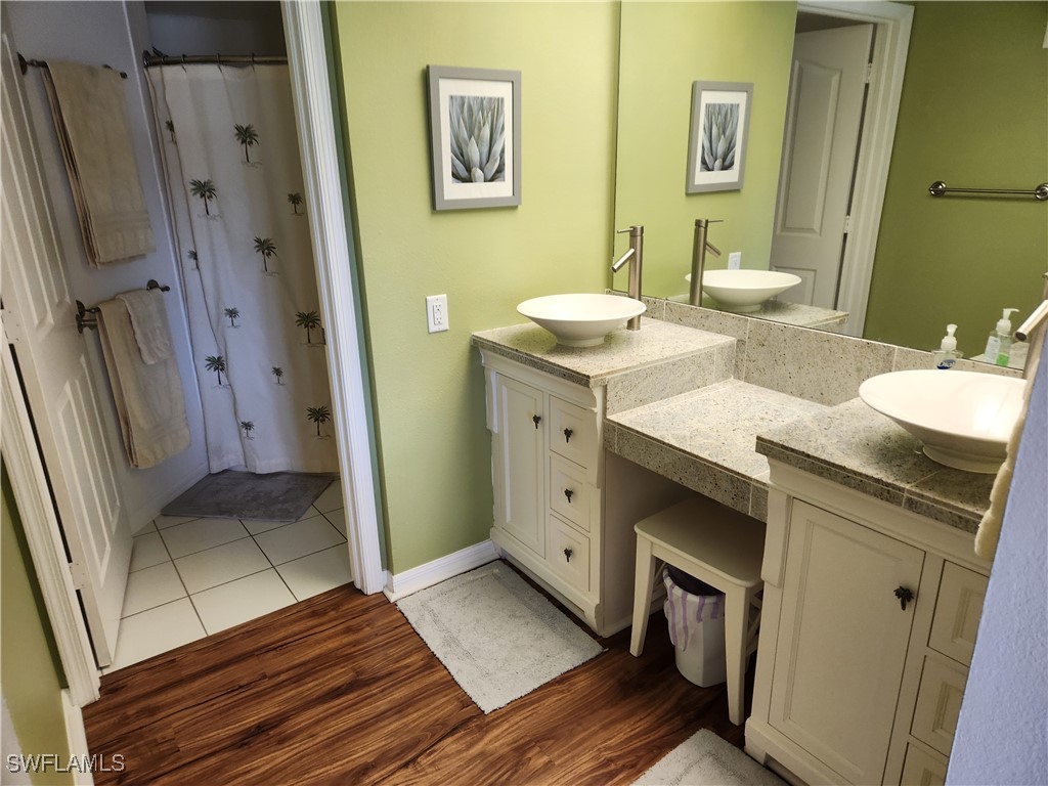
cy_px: 393
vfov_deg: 58.9
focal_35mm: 23
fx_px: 696
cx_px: 524
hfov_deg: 73.9
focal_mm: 5.4
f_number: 1.8
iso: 160
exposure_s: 1/120
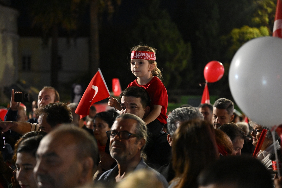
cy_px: 94
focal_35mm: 70
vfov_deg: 19.5
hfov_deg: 28.8
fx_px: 548
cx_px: 141
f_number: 2.8
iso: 10000
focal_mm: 70
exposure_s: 1/100
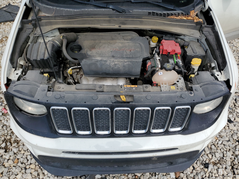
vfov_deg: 53.1
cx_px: 120
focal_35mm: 26
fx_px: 180
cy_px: 90
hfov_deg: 67.3
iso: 50
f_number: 1.5
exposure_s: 1/2000
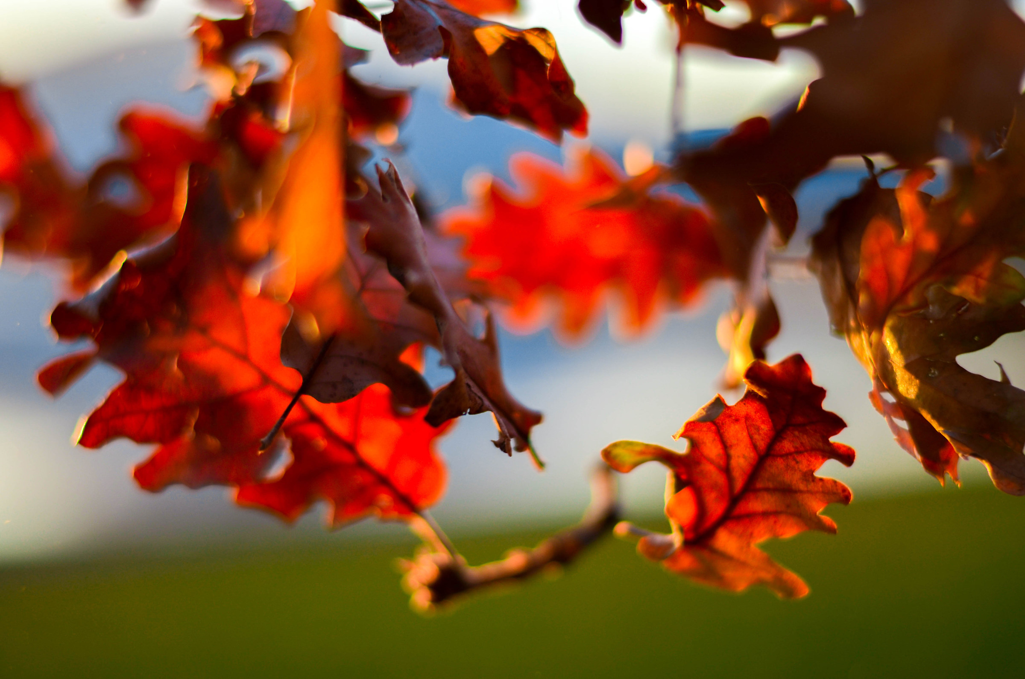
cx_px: 512
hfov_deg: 27.0
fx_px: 2131
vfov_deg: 18.1
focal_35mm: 75
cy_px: 340
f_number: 1.8
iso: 100
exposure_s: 1/1250
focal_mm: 50
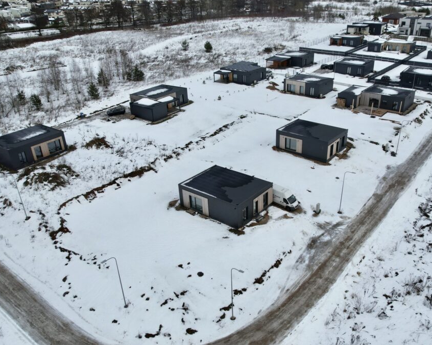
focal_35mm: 25
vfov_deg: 56.8
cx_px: 221
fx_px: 320
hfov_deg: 68.1
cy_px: 171
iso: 100
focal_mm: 8.38
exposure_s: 1/640
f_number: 2.8
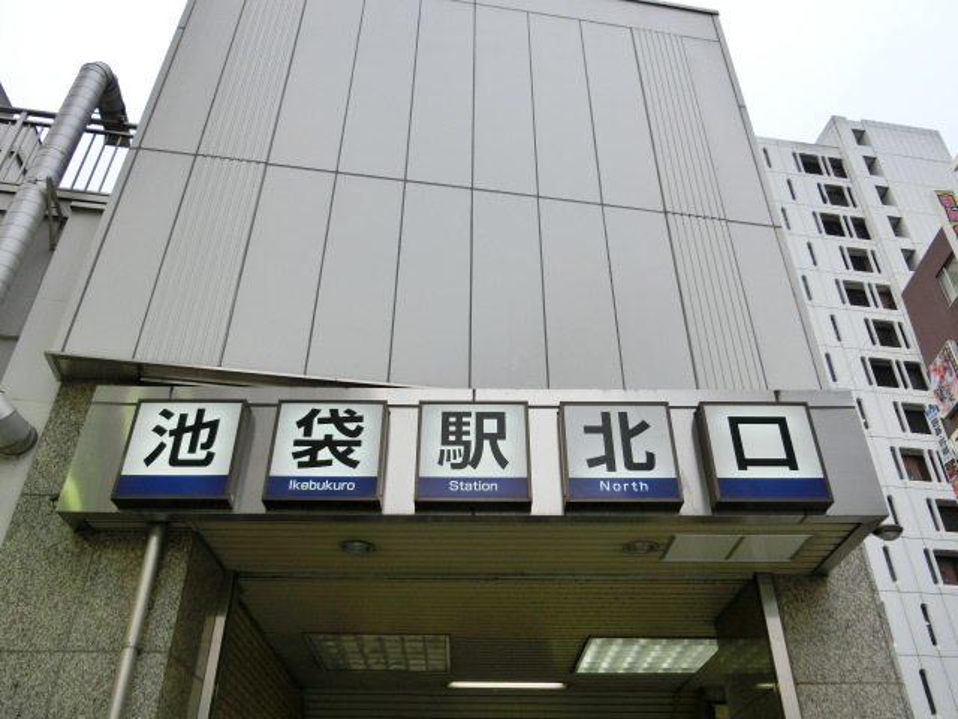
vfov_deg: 48.2
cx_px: 479
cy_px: 360
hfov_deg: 61.7
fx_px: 803
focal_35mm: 29
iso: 80
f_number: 3.7
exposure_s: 1/125
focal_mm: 5.2
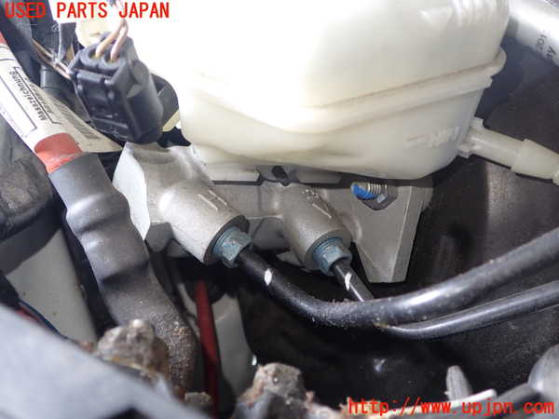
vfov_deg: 44.2
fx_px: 517
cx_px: 280
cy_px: 210
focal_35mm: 32
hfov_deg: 56.8
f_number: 2.4
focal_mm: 5.79
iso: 200
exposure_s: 1/40
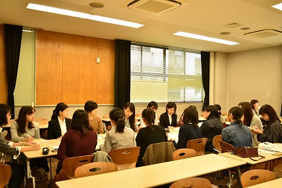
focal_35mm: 33
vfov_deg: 40.0
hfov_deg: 57.2
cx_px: 141
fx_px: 259
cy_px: 94
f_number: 3.8
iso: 180
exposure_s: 1/30
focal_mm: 22
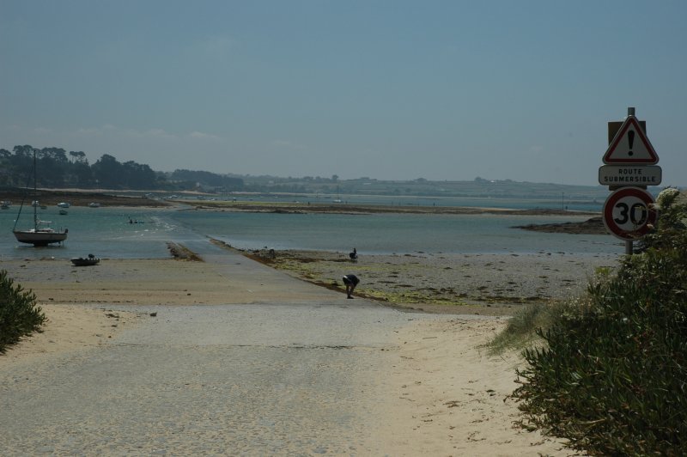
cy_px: 228
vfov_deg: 18.2
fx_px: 1430
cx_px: 344
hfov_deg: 27.0
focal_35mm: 75
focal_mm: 50
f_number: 13
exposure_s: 1/125
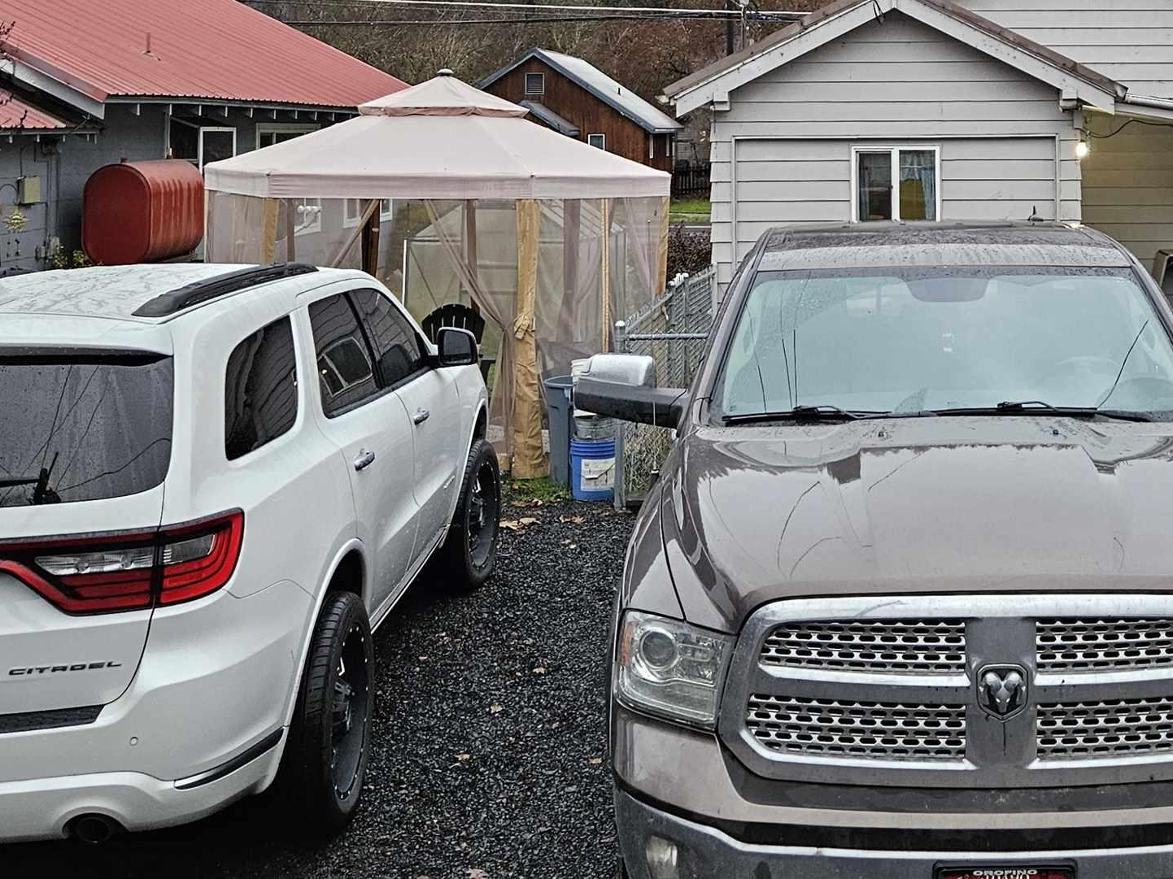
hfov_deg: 38.0
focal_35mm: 49
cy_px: 54
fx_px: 1660
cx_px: 873
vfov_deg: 28.3
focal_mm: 5.4
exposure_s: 1/120
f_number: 1.8
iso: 160
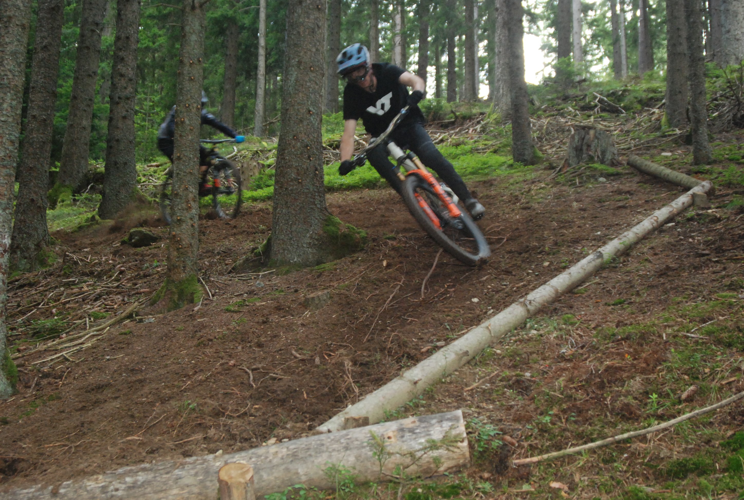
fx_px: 1056
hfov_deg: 38.8
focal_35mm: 51
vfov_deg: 26.6
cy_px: 250
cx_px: 372
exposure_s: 1/60
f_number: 5.6
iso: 1250
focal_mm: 34
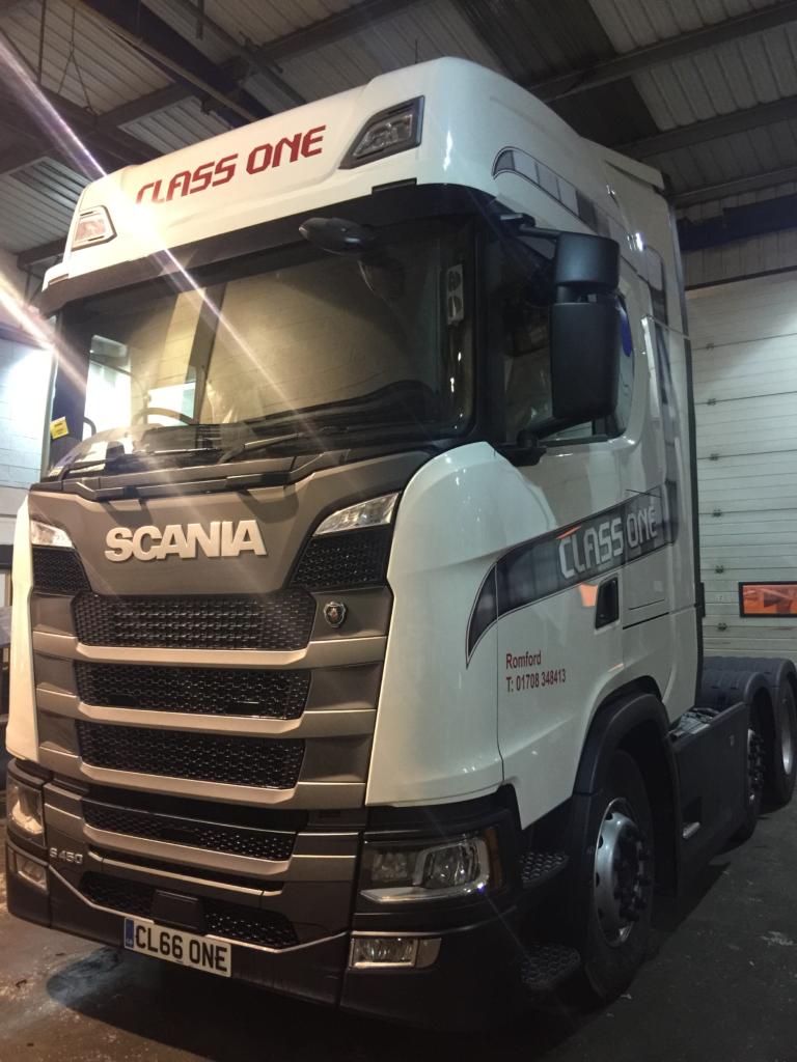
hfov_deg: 48.2
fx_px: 890
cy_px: 531
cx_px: 398
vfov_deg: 61.7
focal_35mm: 29
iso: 160
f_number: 2.2
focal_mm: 4.15
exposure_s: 1/8
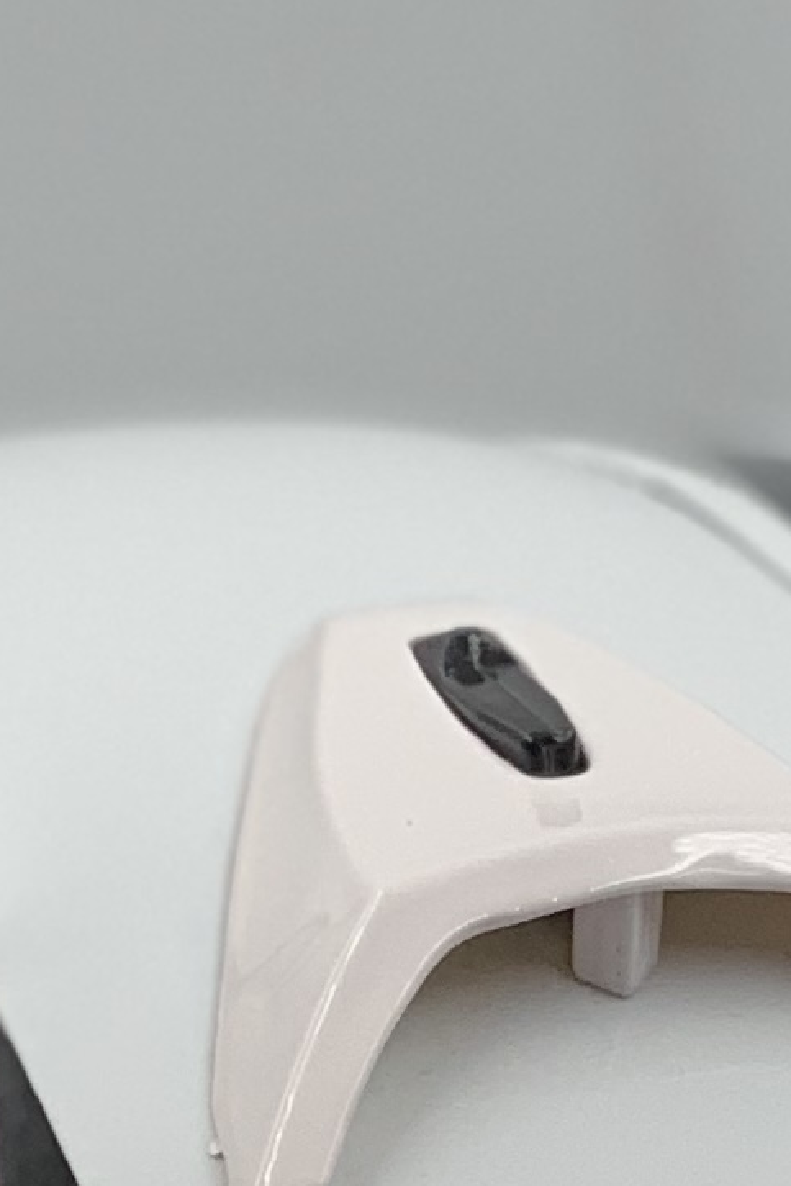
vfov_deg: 6.5
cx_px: 360
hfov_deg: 4.6
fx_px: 9915
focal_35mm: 301
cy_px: 2878
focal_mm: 6
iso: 32
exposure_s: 1/122
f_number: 2.4
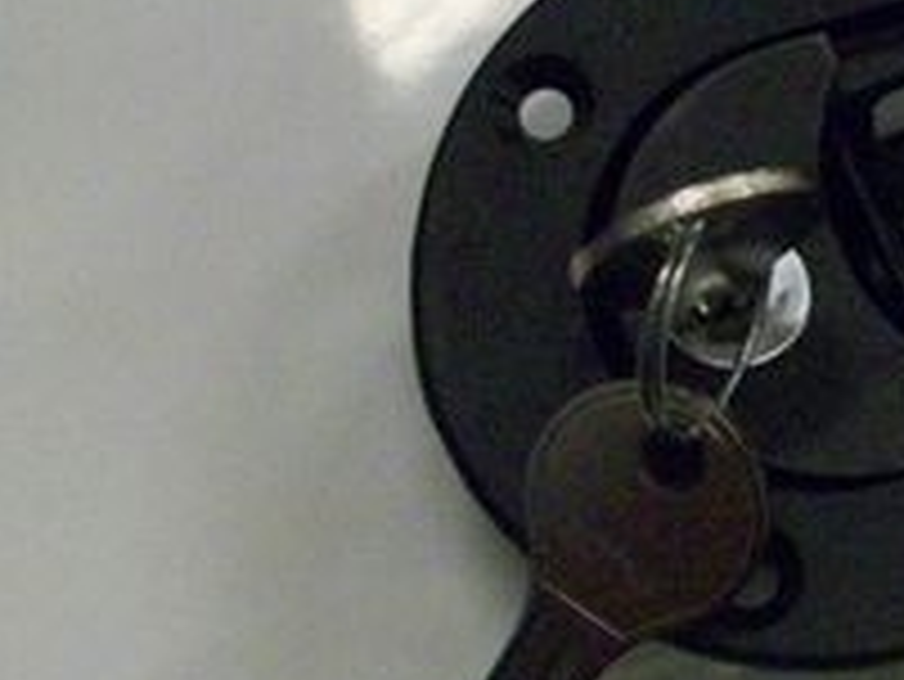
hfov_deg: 17.2
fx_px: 2822
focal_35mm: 108
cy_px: 234
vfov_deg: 13.7
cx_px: 1142
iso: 383
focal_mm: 5.7
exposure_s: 1/128
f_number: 2.8
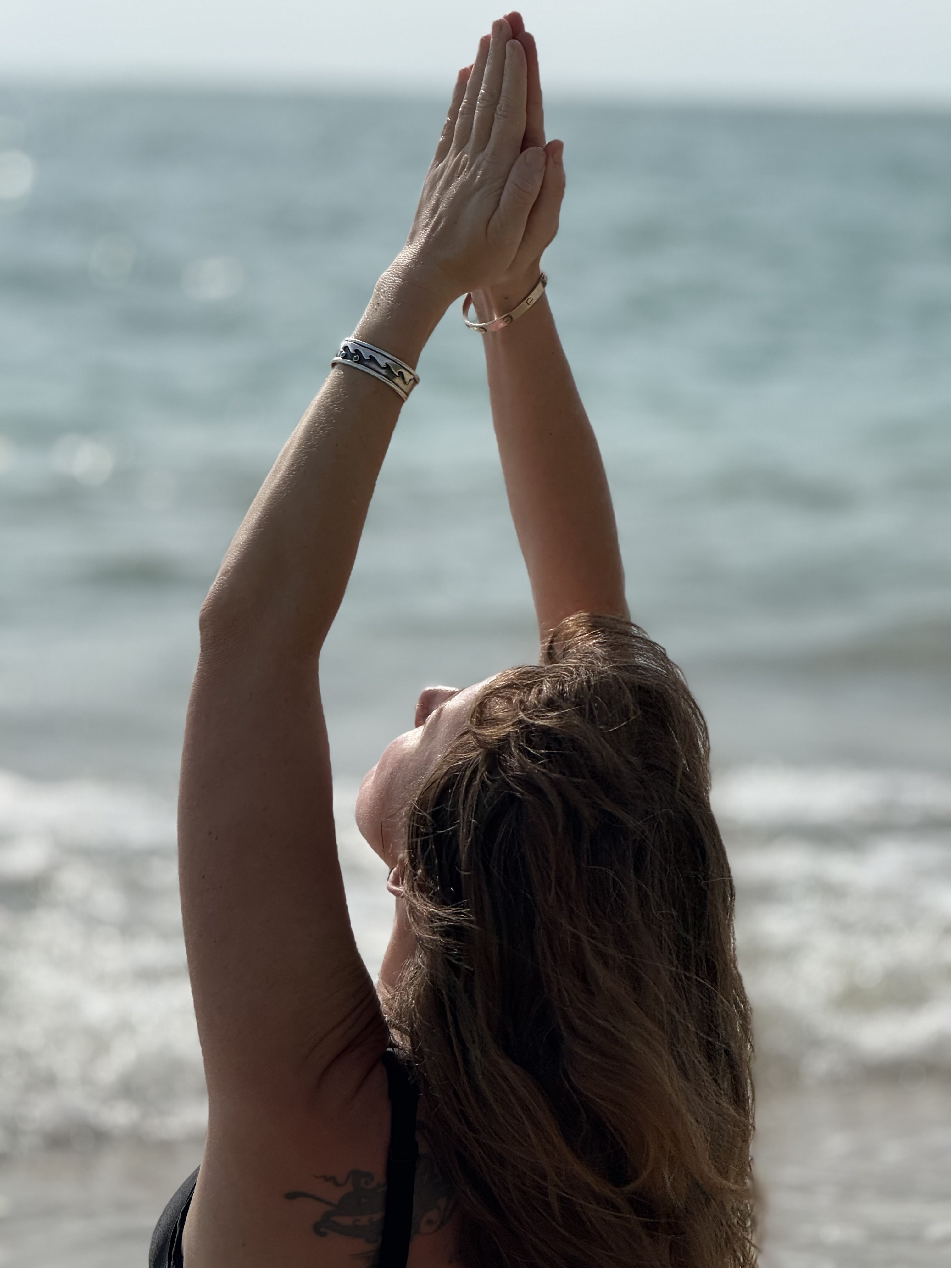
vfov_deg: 16.4
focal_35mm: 120
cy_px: 634
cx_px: 476
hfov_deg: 12.3
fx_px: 4396
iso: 50
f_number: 2.8
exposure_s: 1/3344
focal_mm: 15.66
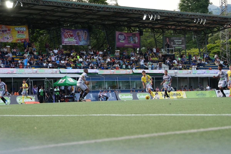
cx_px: 116
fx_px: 789
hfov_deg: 16.7
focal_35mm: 123
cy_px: 77
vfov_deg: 11.1
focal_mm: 82
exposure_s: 1/160
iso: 250
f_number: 4.5
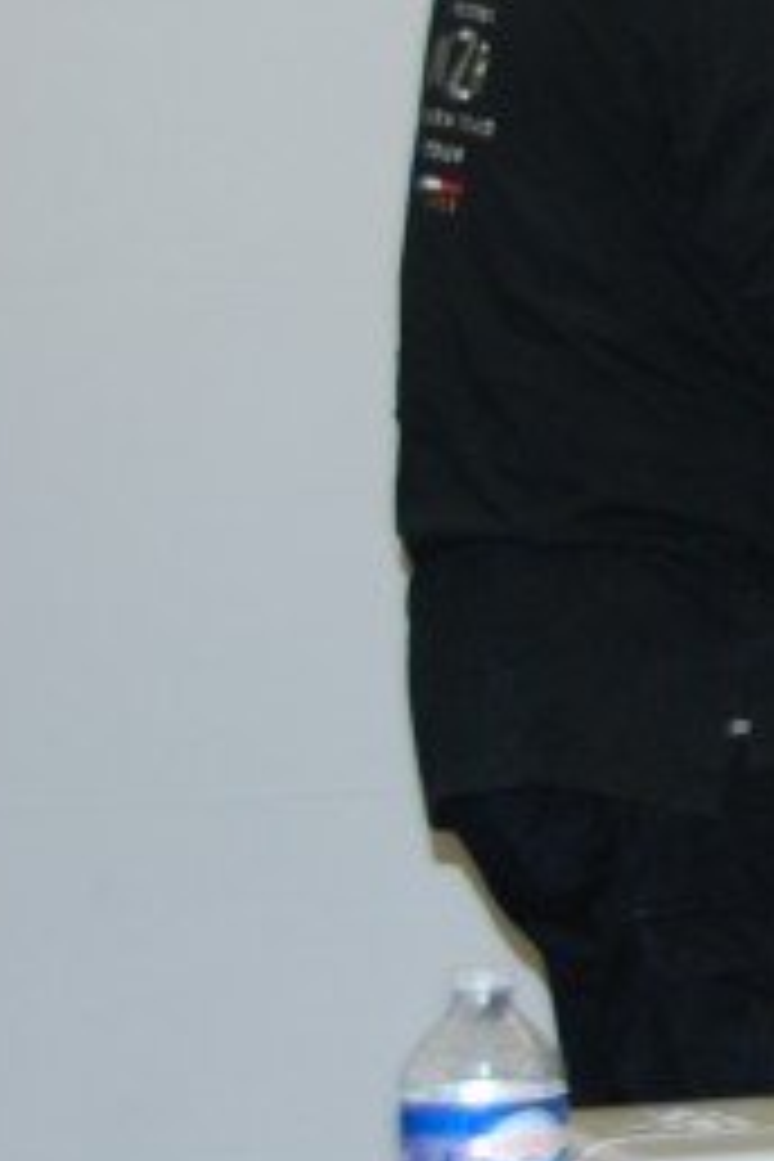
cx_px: 1953
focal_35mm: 209
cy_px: 477
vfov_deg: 9.8
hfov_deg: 6.2
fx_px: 6740
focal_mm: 40
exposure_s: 1/60
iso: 400
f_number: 4.5
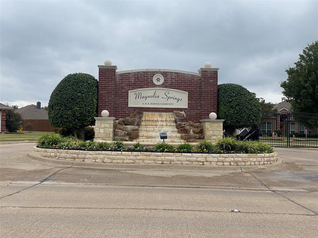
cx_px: 159
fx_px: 478
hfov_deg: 36.8
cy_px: 119
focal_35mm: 52
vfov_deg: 28.0
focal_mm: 6
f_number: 2
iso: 20
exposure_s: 1/1043
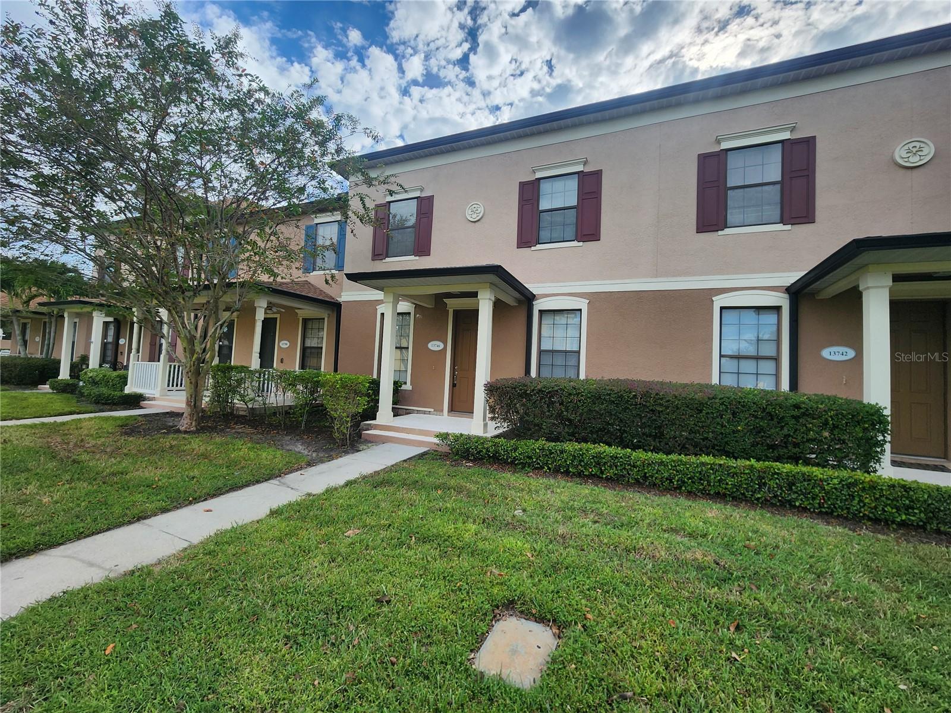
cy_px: 356
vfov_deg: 89.9
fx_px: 357
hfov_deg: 106.2
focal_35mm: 13
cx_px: 476
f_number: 2.2
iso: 50
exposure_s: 1/1290
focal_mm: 2.2
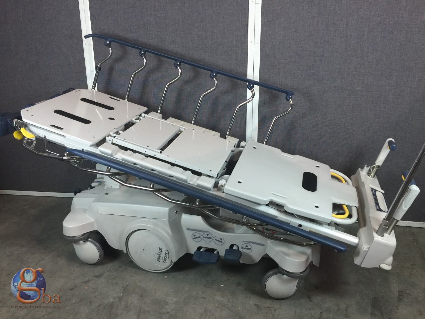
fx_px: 356
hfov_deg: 61.7
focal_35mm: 29
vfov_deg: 48.2
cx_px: 212
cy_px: 160
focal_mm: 4.15
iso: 50
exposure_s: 1/15
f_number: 2.2
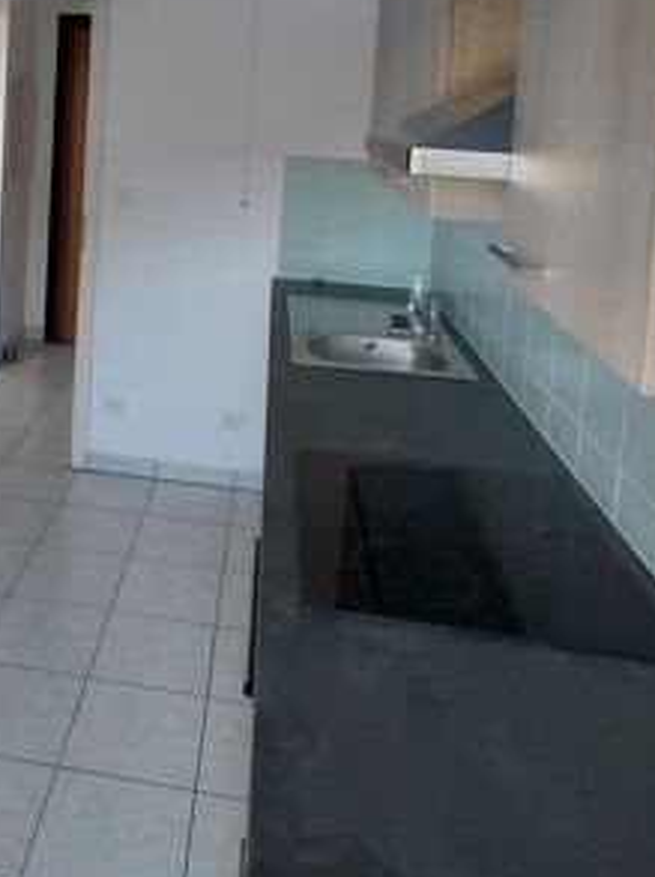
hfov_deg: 38.9
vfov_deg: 48.8
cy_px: 144
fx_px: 885
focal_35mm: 35
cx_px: 120
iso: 160
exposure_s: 1/60
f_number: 2.2
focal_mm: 1.64
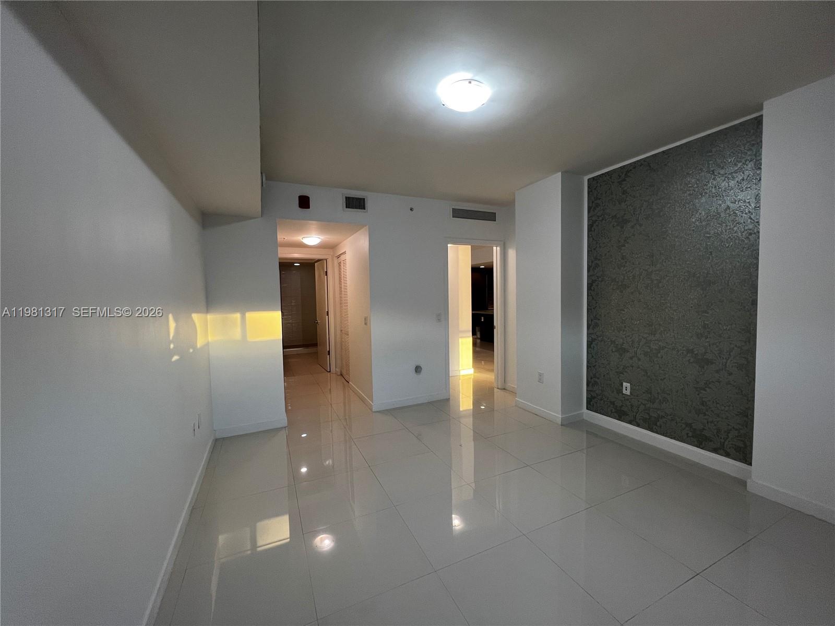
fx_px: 314
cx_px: 418
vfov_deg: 89.9
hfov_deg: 106.2
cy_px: 313
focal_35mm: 13
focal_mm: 1.57
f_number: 1.8
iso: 100
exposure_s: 1/120
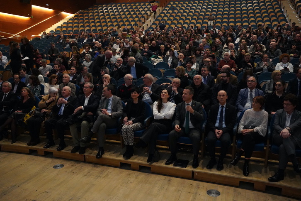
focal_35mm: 28
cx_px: 150
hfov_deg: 65.5
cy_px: 100
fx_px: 234
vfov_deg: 46.4
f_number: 4
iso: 10000
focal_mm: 28
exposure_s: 1/100
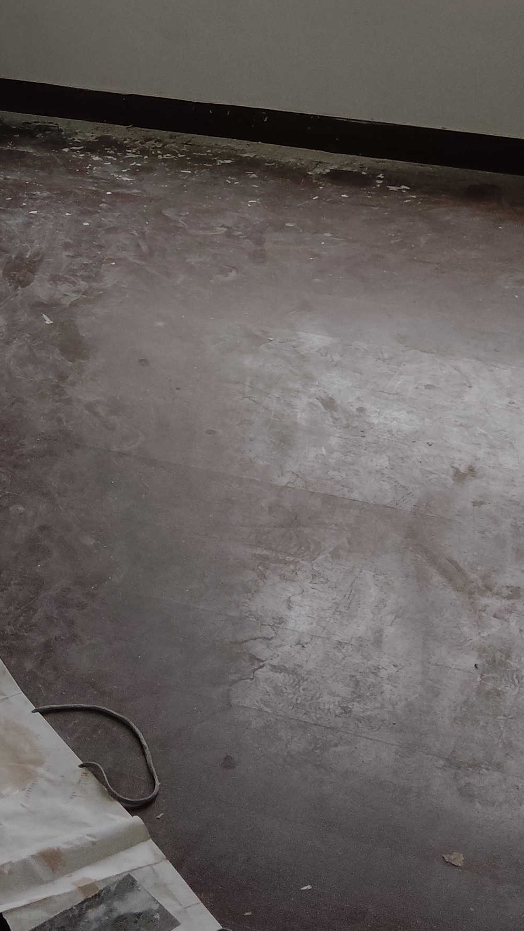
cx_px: 91
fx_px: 1802
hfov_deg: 16.4
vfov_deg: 27.6
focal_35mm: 73
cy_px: 42
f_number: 1.8
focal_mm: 4.25
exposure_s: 1/476
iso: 50
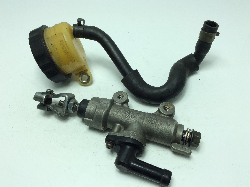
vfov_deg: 44.1
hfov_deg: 56.9
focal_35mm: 32
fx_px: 231
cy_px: 94
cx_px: 125
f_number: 2.4
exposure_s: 1/408
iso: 32
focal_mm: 3.3
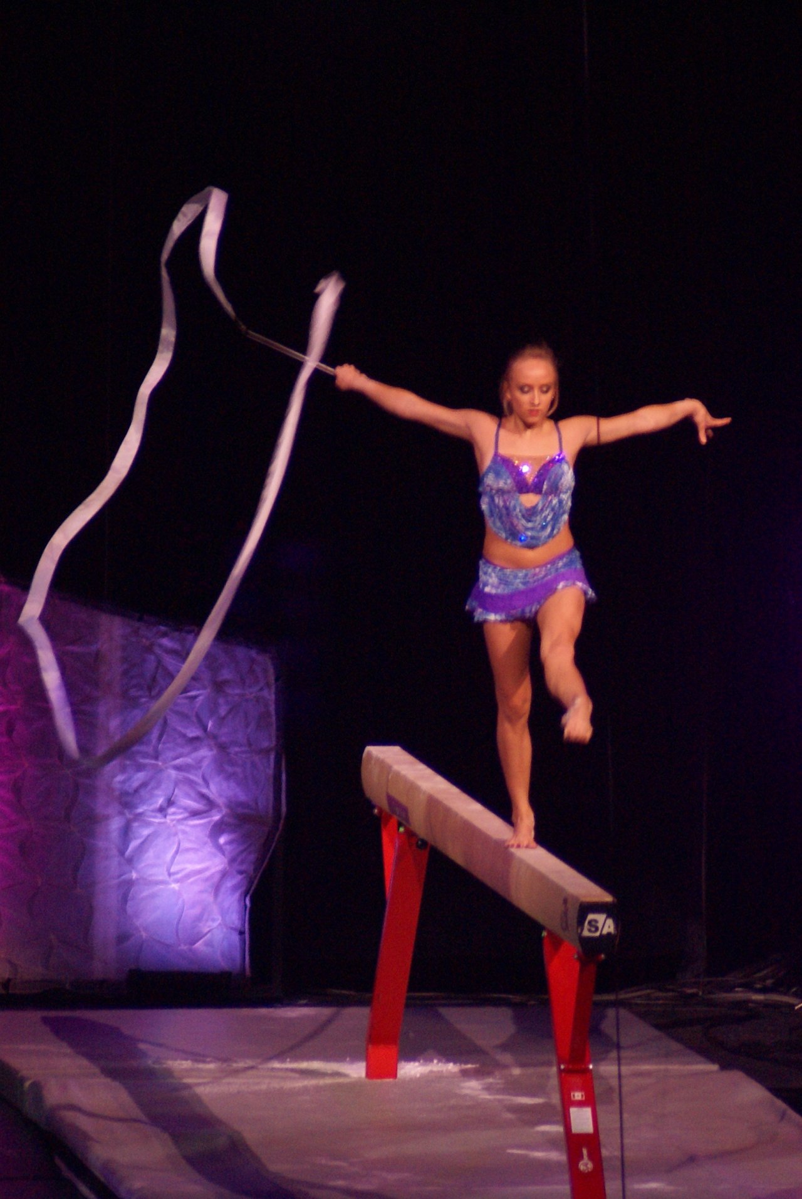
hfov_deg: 3.1
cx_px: 401
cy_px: 600
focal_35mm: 450
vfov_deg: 4.6
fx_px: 14998
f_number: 5.6
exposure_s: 1/125
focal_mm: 300
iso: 800
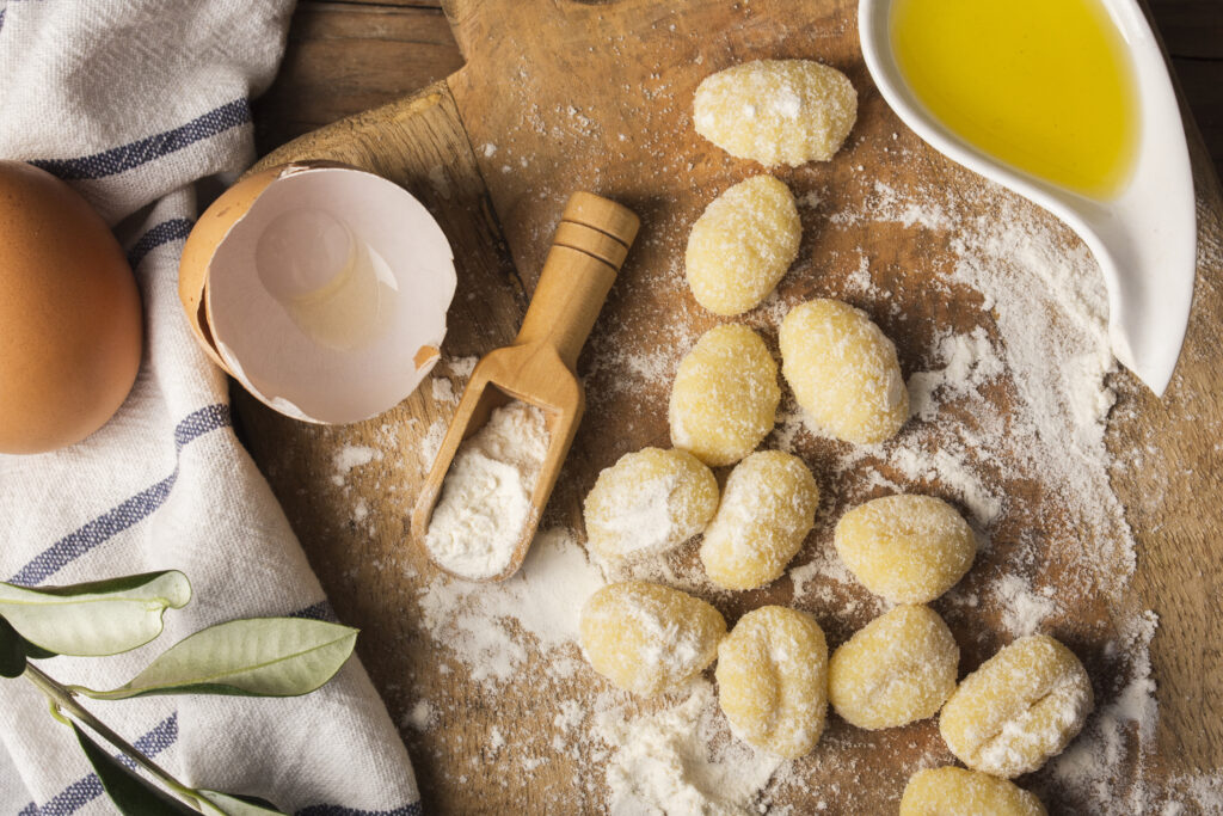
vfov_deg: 25.8
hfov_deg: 37.8
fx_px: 1784
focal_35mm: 52
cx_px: 612
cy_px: 408
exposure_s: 1/200
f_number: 9
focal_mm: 35
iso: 100
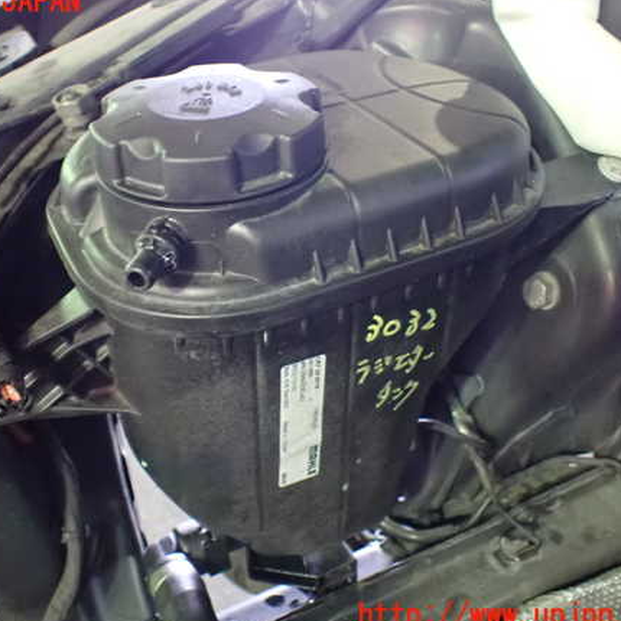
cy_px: 309
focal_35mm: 37
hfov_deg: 44.7
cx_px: 251
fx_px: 751
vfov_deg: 44.9
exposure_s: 1/30
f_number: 2.3
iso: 1600
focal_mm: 5.4
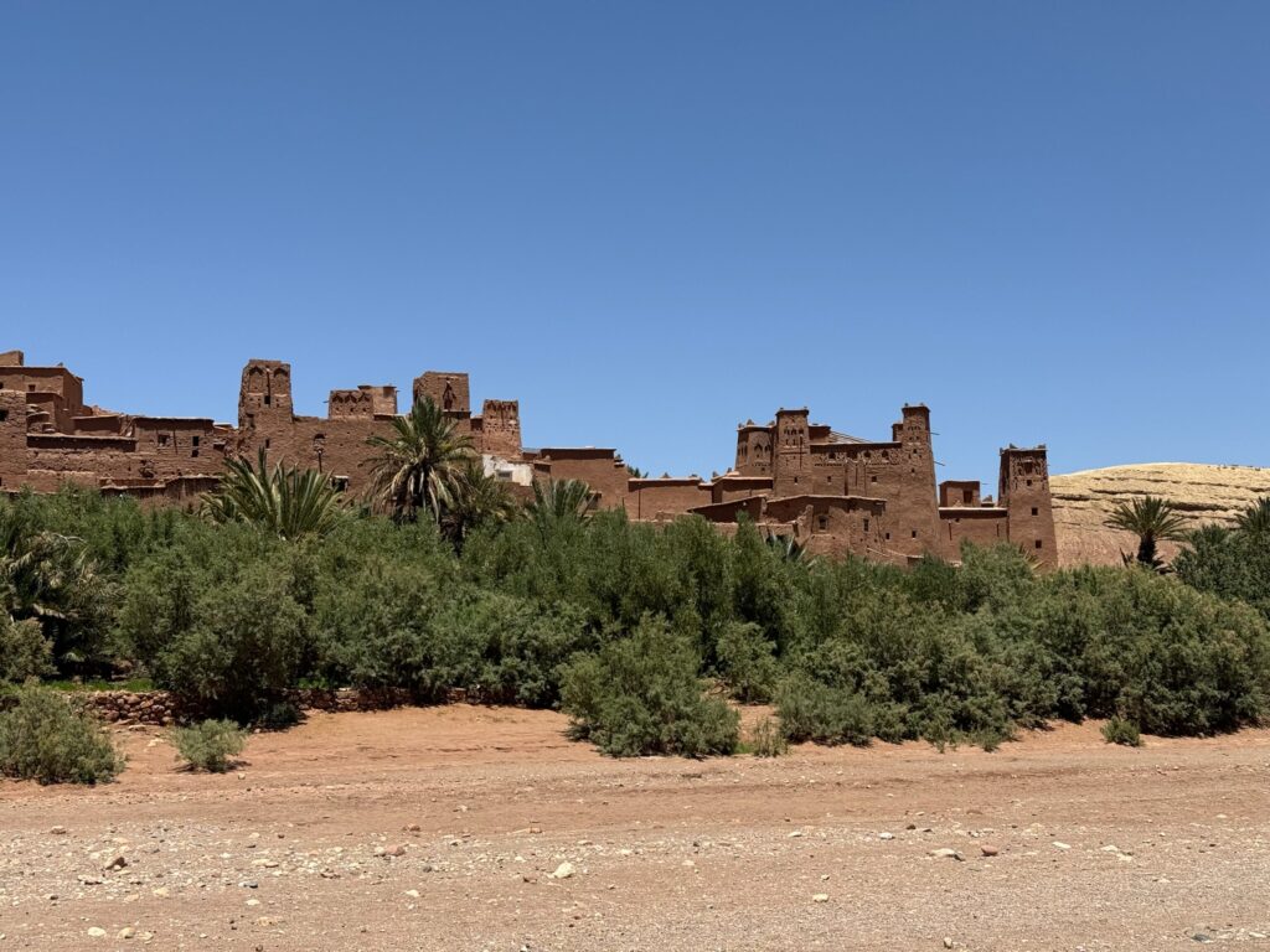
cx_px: 635
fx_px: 1761
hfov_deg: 39.7
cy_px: 476
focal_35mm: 48
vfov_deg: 30.3
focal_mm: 6.76
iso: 64
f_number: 1.78
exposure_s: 1/4975
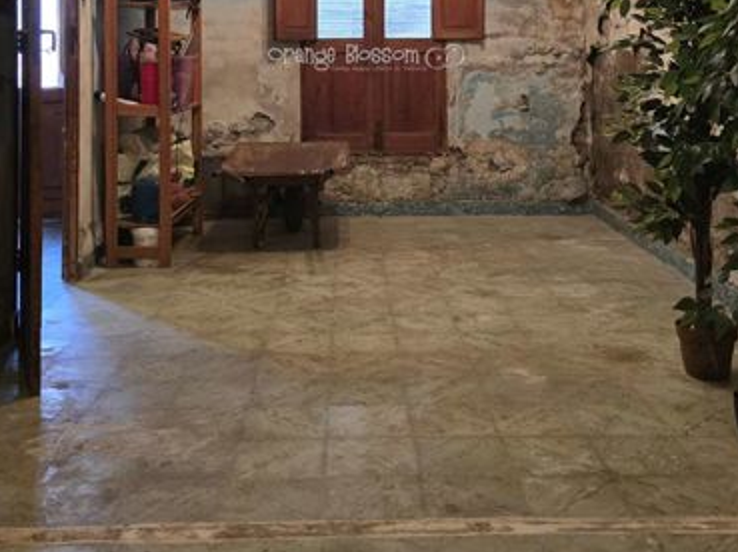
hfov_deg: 43.0
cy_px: 56
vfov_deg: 31.3
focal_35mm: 44
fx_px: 937
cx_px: 367
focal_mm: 6.3
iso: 800
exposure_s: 1/100
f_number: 1.7
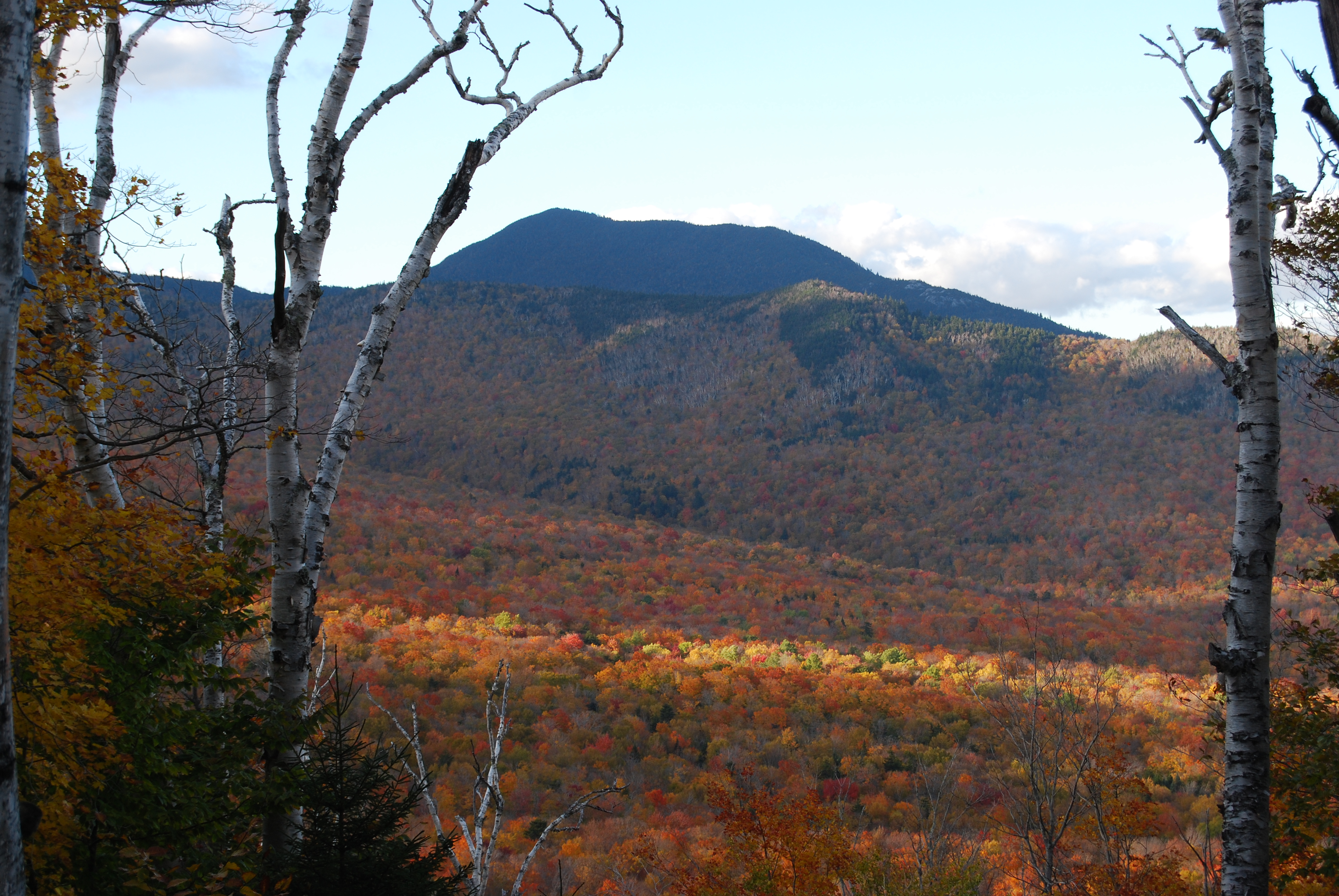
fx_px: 3072
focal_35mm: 82
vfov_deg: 16.6
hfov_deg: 24.6
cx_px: 670
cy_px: 448
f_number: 9
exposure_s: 1/100
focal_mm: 55
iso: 200
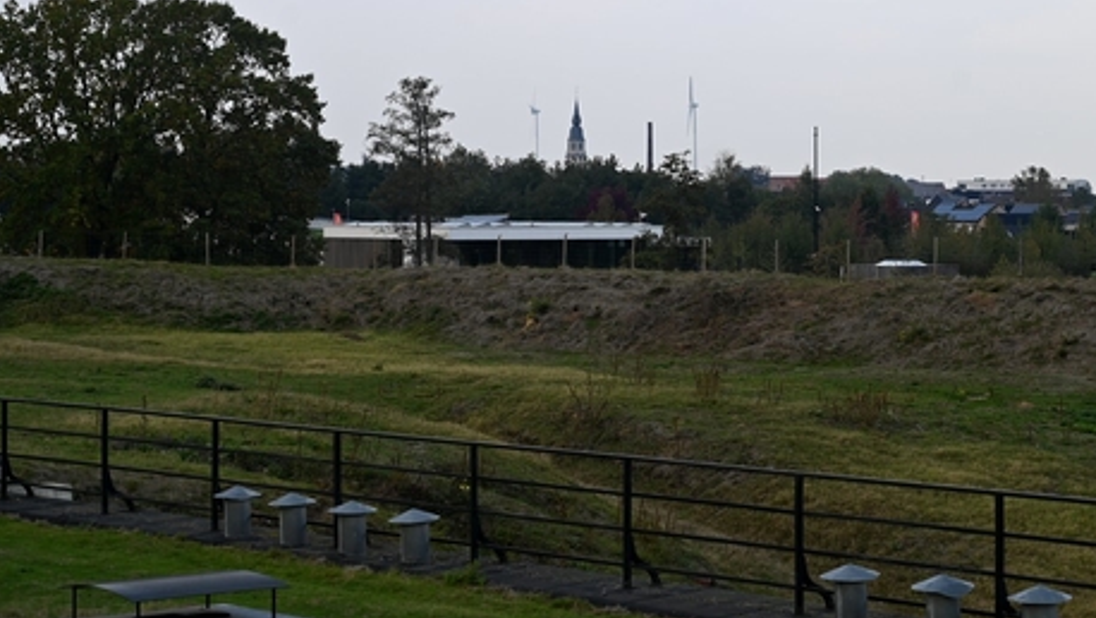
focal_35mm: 96
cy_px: 171
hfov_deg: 22.2
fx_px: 2791
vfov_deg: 12.6
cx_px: 699
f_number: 5.6
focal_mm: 70
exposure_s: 1/125
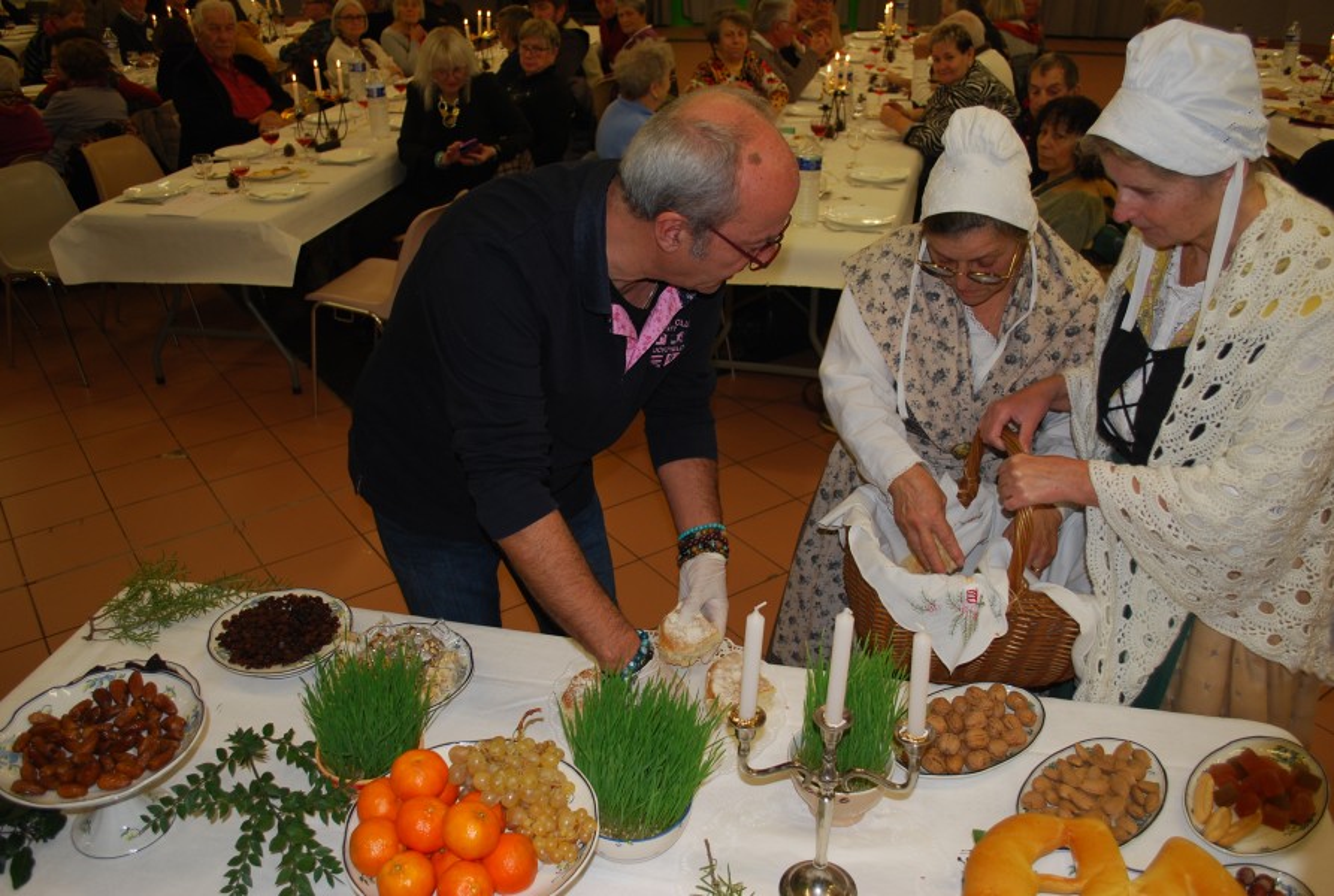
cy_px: 448
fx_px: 1114
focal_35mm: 30
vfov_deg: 43.8
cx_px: 667
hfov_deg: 61.8
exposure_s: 1/60
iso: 200
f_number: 3.8
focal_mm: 20
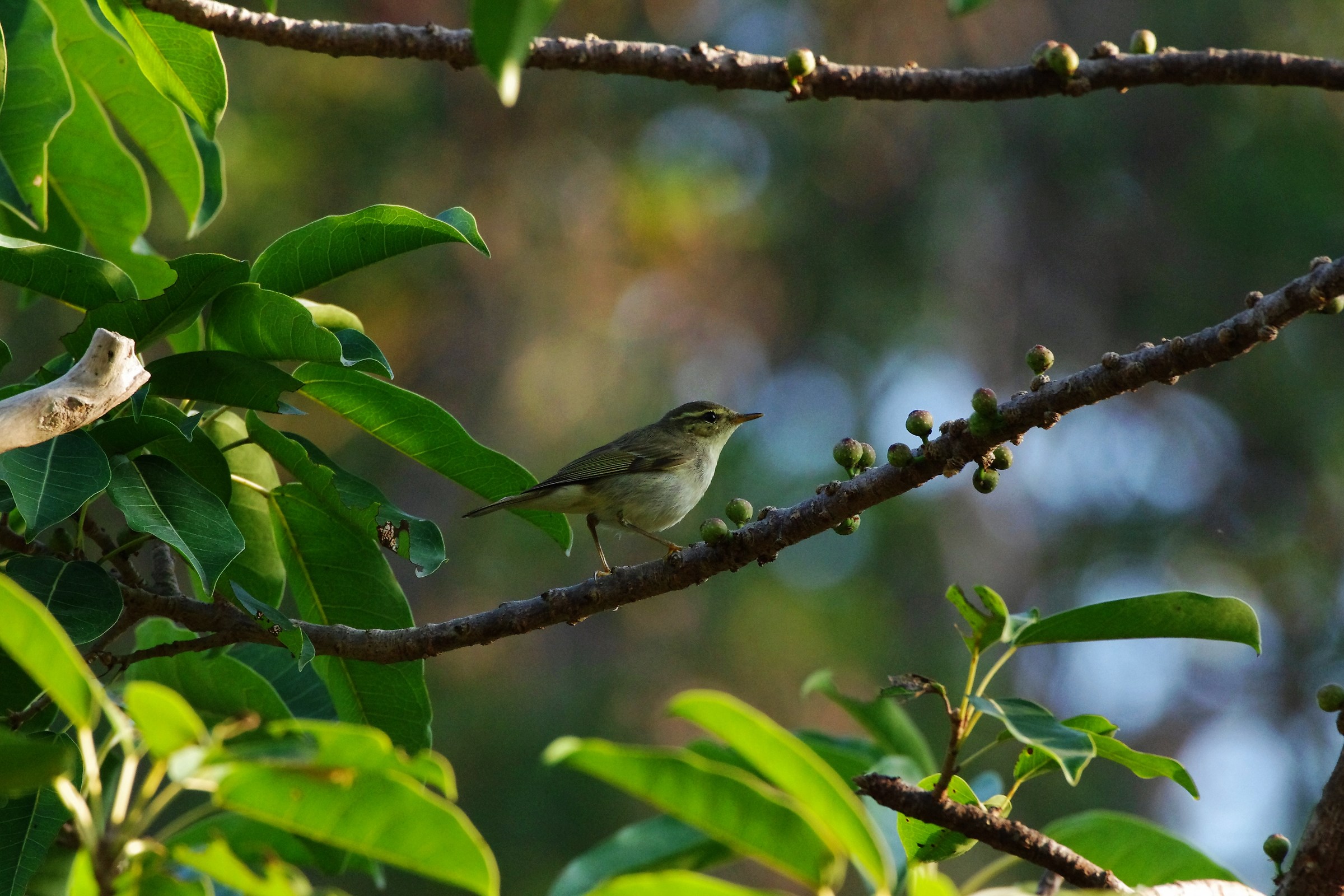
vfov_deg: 2.0
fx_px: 25198
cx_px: 672
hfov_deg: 3.1
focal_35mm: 675
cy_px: 448
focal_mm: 450
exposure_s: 1/500
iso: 3200
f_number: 9
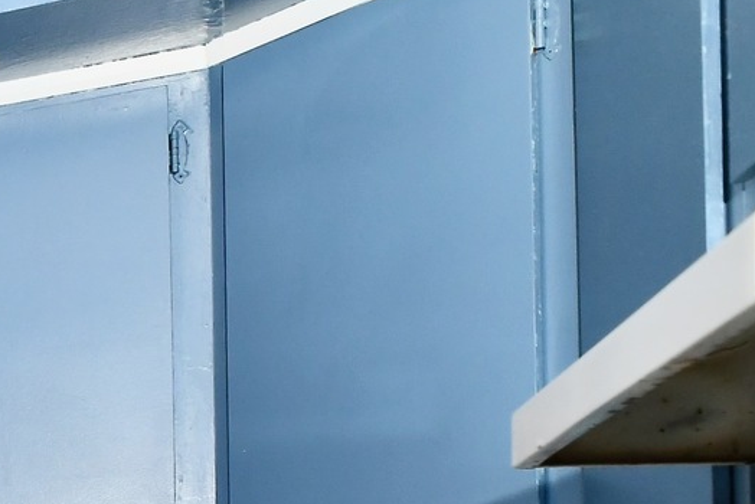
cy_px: 814
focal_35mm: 82
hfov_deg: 13.6
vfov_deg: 15.1
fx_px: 1721
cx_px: -1215
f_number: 6.3
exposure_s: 1/60
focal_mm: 14
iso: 640
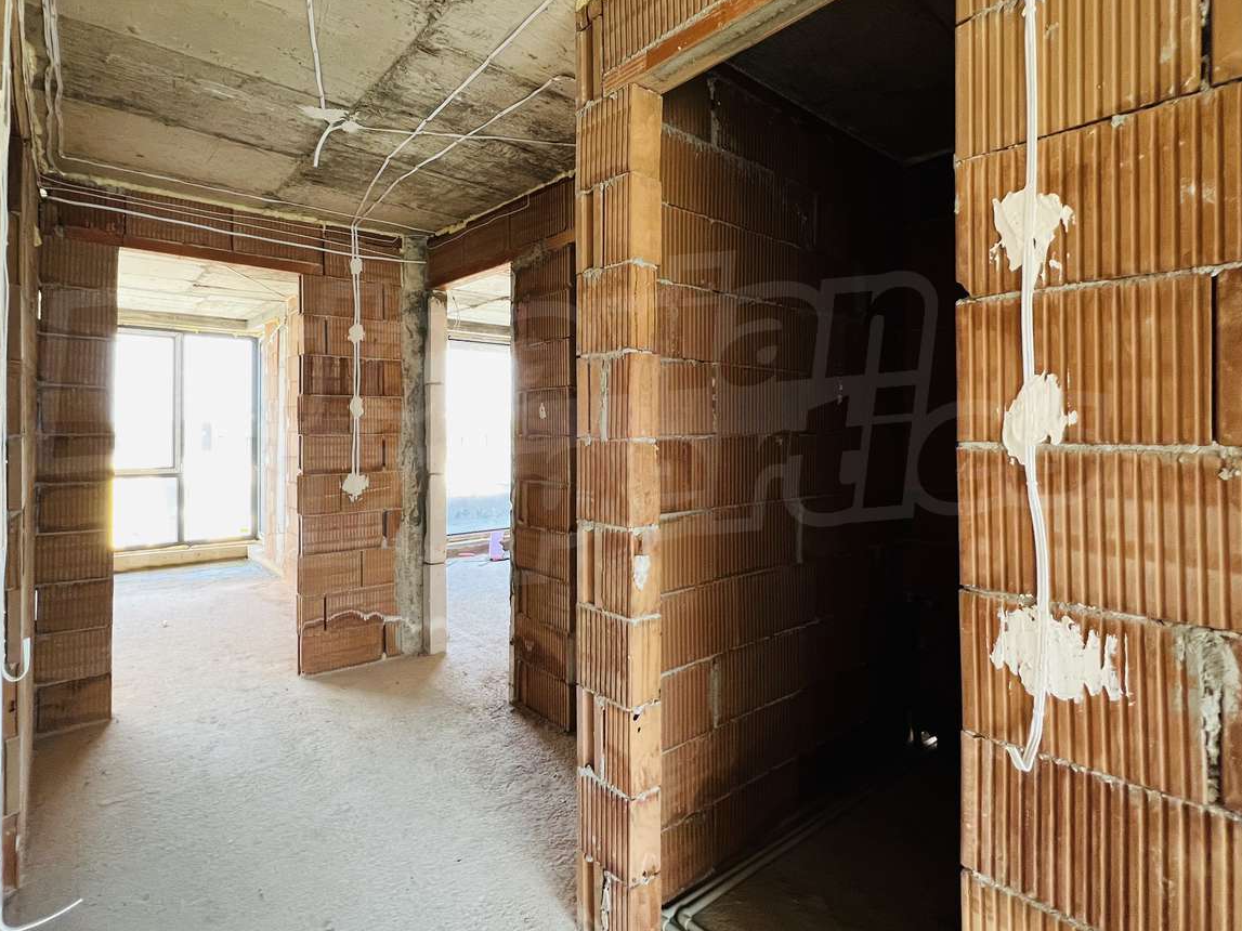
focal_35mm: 17
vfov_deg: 74.6
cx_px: 572
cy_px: 431
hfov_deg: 90.9
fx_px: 610
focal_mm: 1.57
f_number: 1.8
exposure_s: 1/99
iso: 200
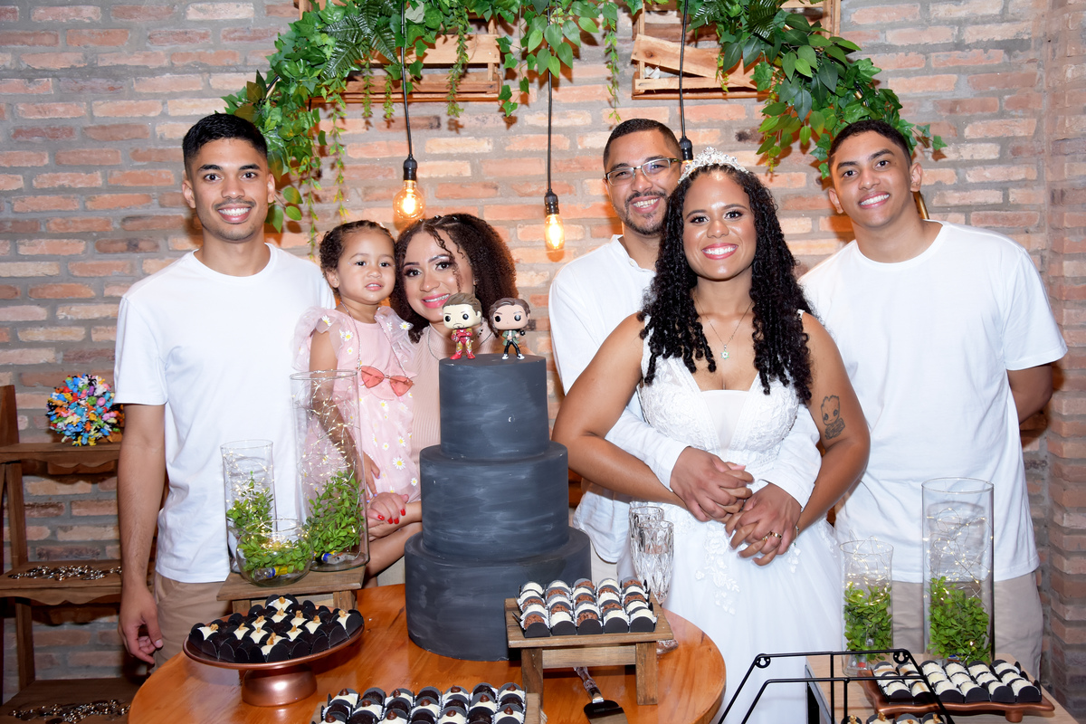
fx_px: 1176
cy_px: 362
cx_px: 543
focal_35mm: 39
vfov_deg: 34.2
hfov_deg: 49.6
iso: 640
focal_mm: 26
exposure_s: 1/100
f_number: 5
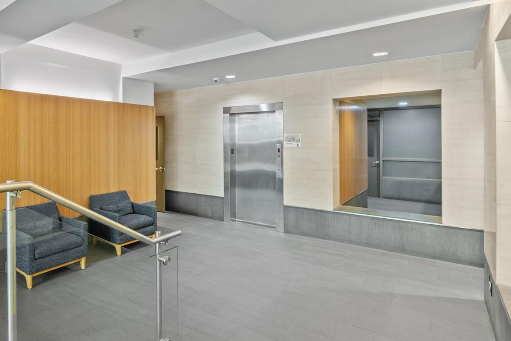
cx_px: 169
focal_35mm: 22
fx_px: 312
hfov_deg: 76.0
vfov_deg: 57.2
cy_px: 159
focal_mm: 12
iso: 250
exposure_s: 2
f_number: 9.5
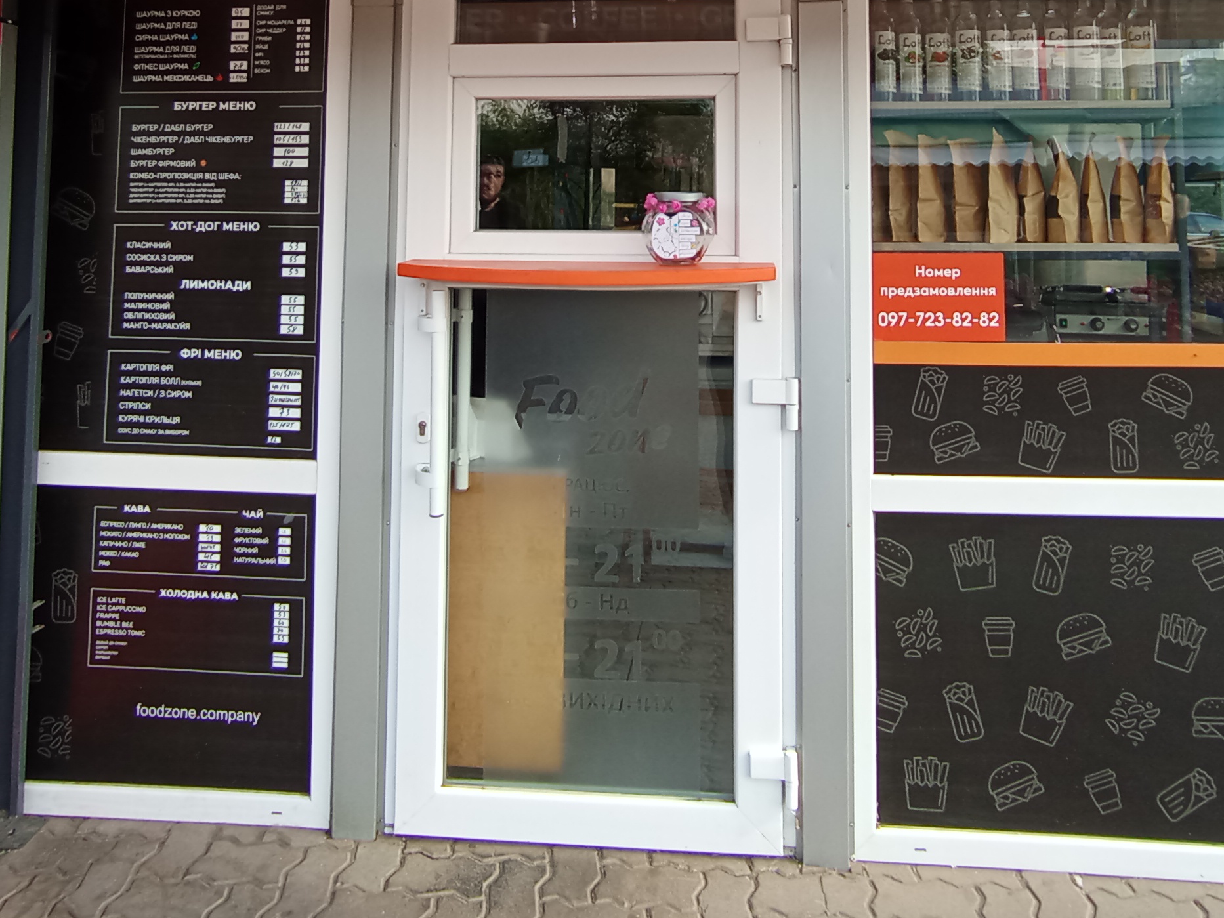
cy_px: 129
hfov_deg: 63.3
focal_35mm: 28
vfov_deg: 46.0
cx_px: 672
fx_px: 990
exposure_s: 1/218
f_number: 2.2
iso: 51
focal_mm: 1.65
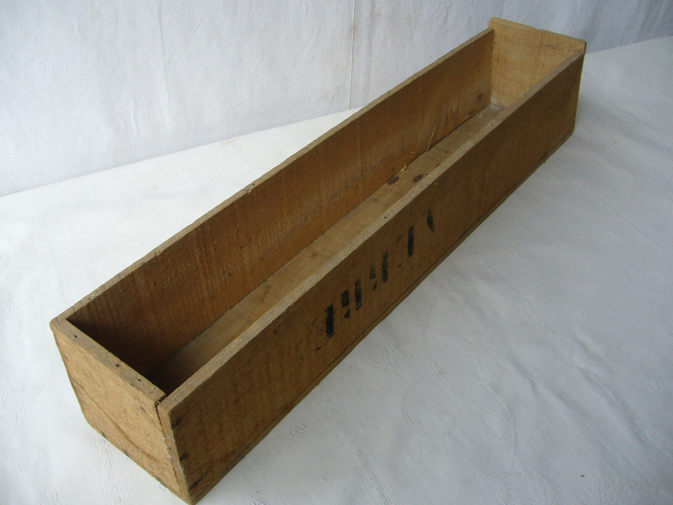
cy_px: 252
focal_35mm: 35
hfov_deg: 52.6
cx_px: 336
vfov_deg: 40.7
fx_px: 680
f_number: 2.8
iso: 80
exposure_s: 1/250
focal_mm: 5.8
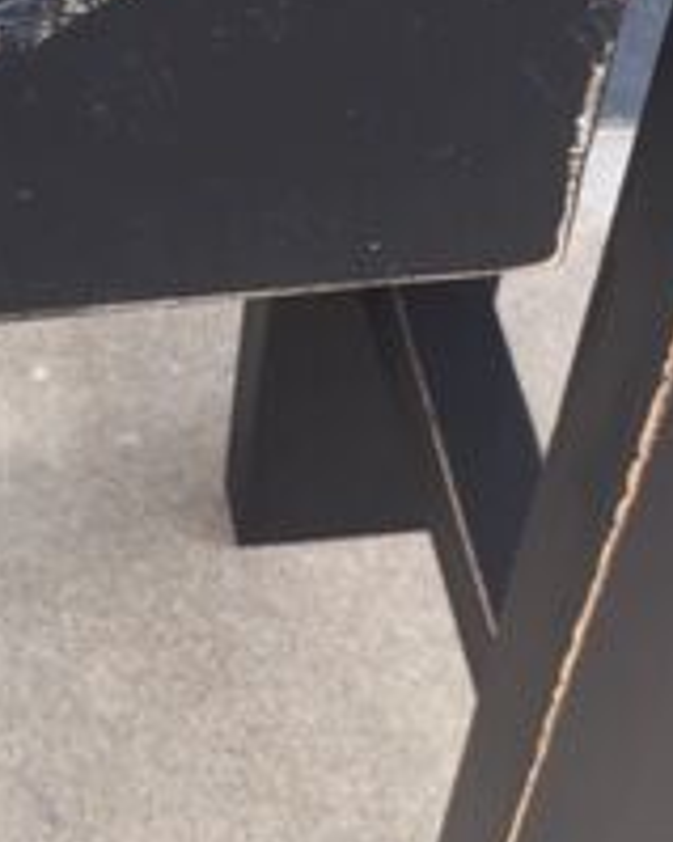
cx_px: -25
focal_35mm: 91
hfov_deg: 16.5
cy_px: 347
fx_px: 2267
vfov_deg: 21.0
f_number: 2.2
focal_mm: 4.15
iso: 25
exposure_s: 1/108
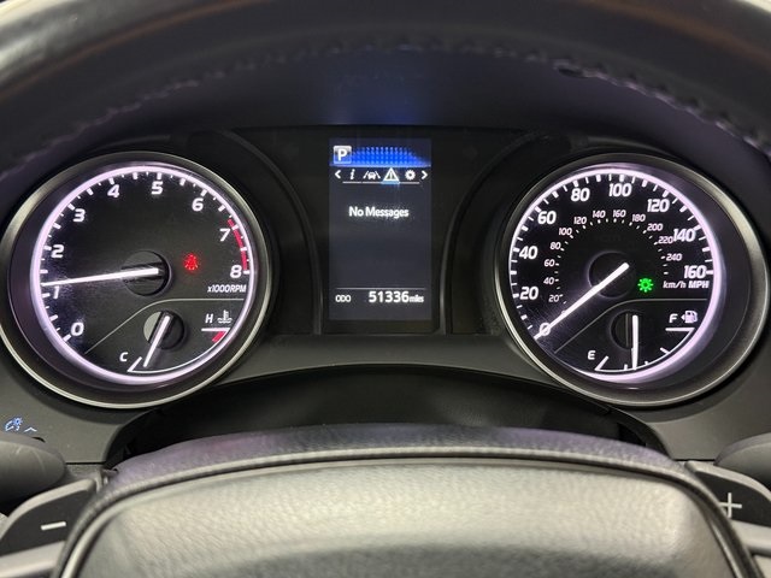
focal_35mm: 48
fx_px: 1069
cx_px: 386
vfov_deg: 30.3
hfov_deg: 39.7
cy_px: 289
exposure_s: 1/40
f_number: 1.78
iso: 500
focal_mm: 6.76
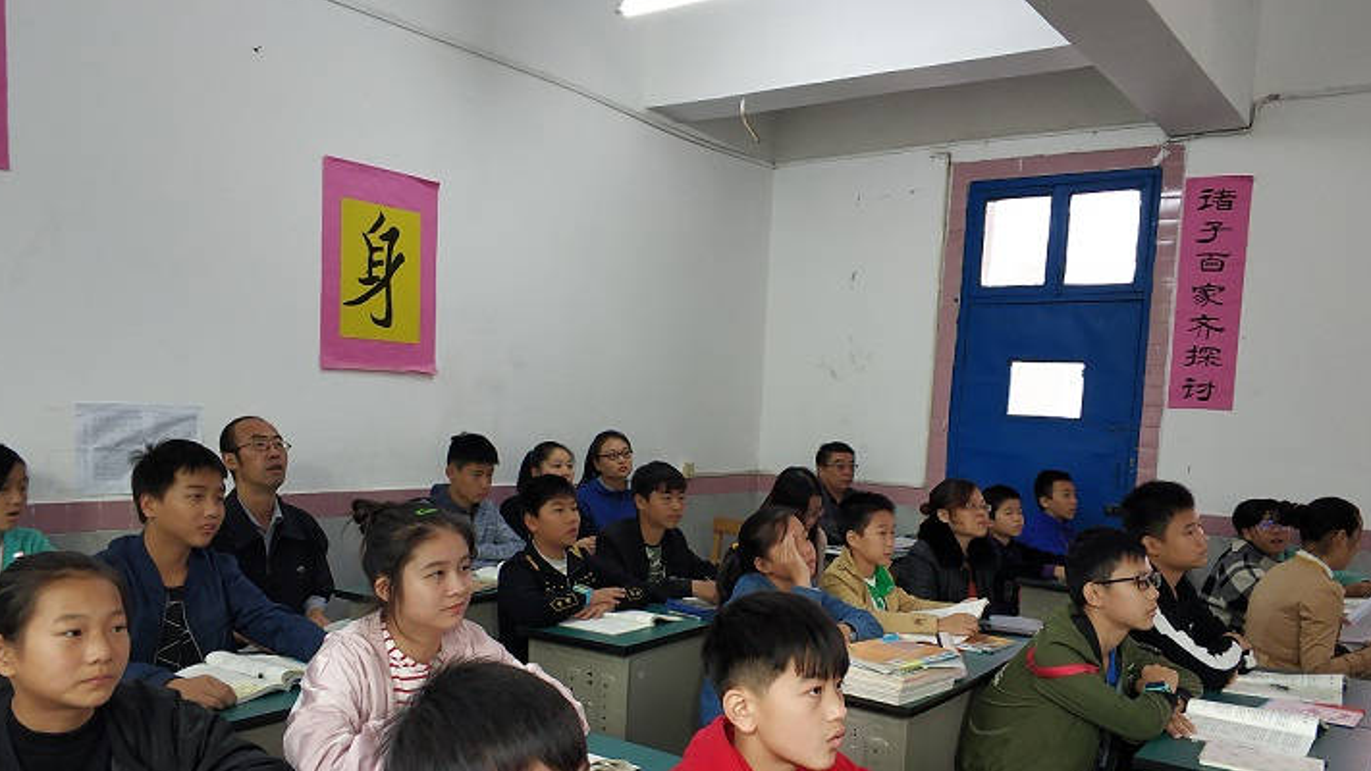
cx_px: 688
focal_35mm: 30
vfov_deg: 38.5
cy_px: 508
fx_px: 1091
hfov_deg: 64.3
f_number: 1.8
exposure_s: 1/25
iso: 285
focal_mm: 3.82
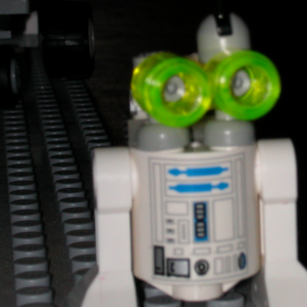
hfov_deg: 9.8
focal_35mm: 178
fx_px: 1786
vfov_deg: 9.8
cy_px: 117
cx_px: 237
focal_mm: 16.8
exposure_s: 1/59.9
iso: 100
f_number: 8
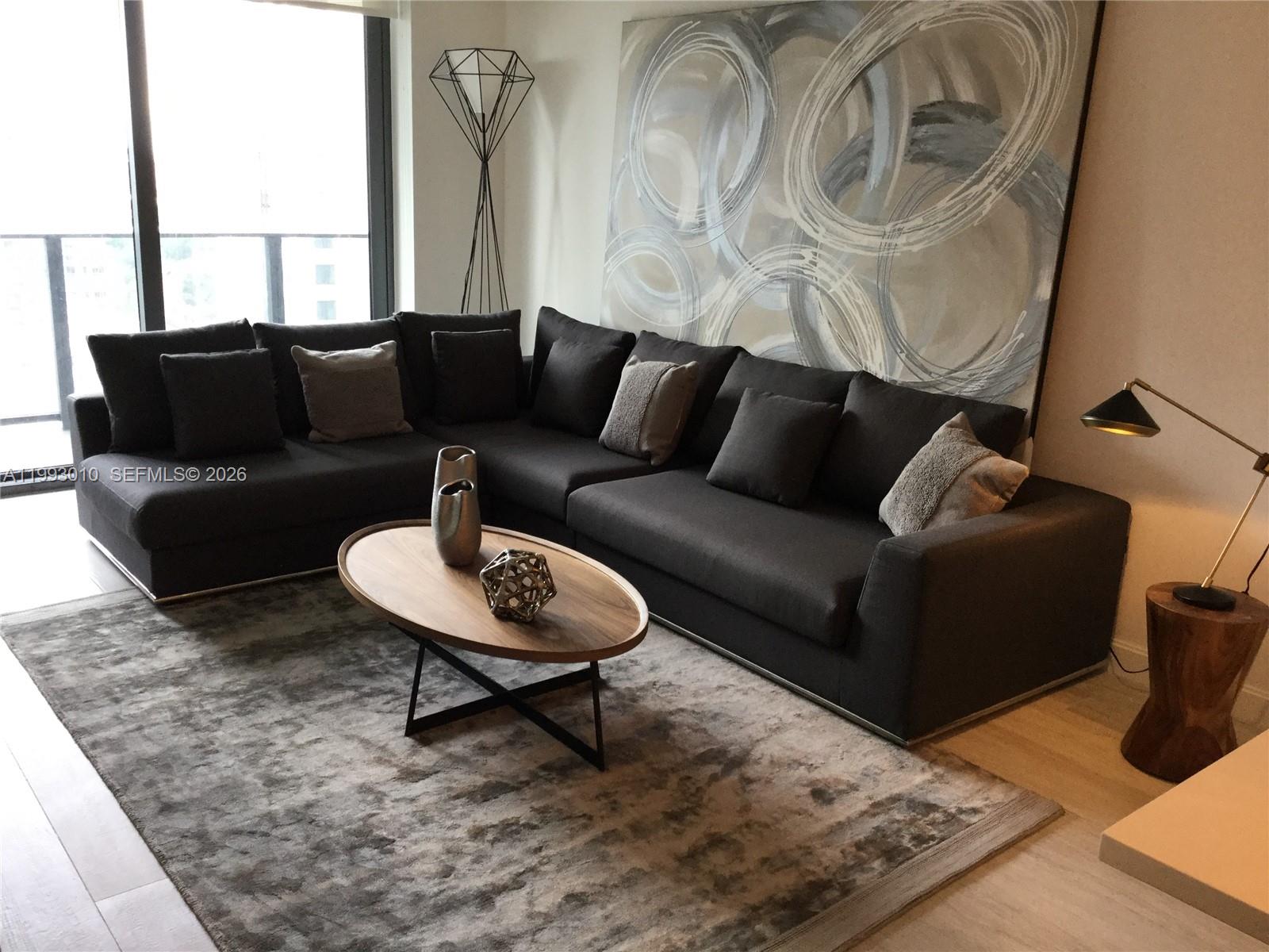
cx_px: 634
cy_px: 476
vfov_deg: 45.4
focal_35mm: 31
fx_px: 1136
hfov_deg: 58.4
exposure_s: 1/30
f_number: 2.4
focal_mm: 3.3
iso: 50
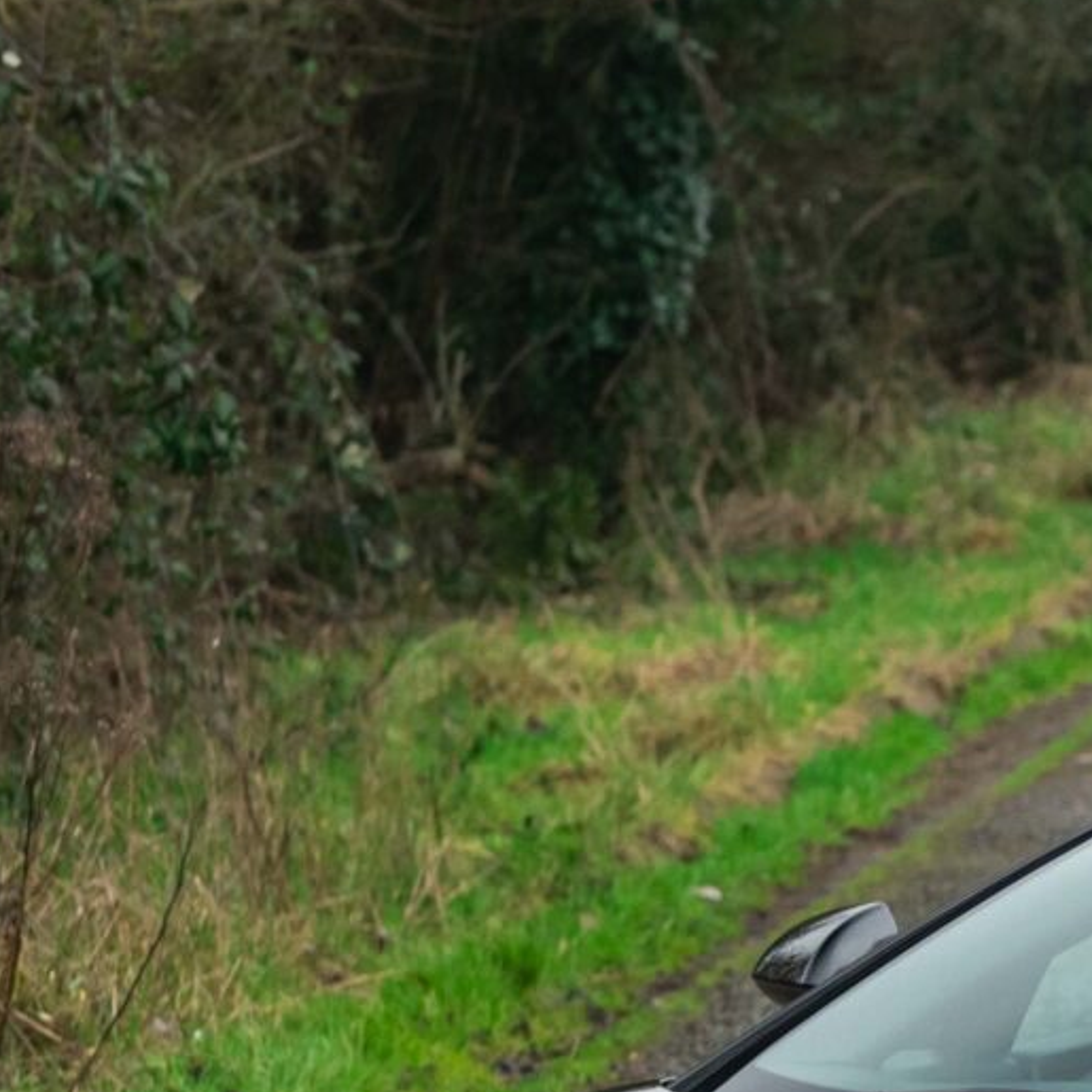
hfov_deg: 4.5
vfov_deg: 4.5
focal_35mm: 385
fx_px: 13741
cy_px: 1112
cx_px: 1843
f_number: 6.3
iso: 2000
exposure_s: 1/320
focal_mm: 114
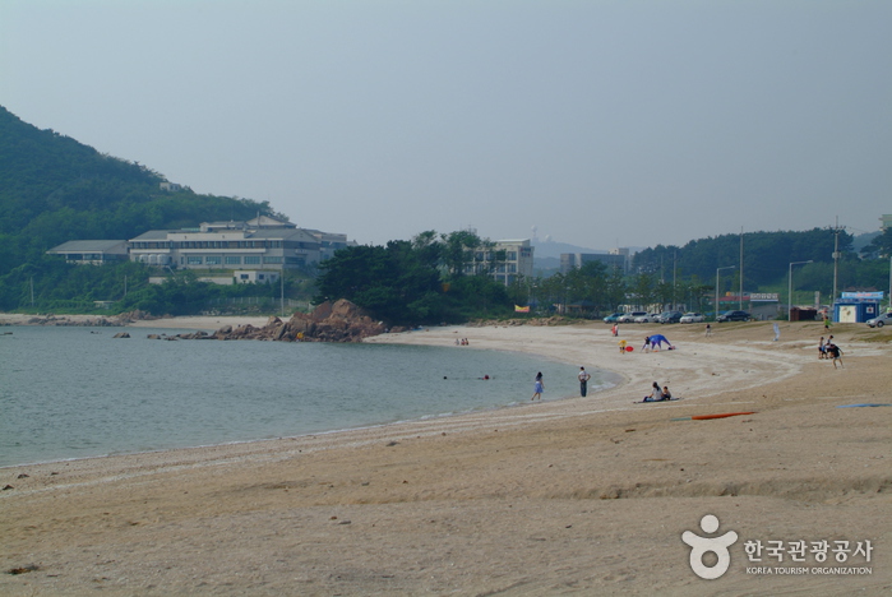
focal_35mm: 68
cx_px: 446
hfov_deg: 29.6
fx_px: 1687
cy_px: 298
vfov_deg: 20.1
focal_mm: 45
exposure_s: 1/250
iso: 100
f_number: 8
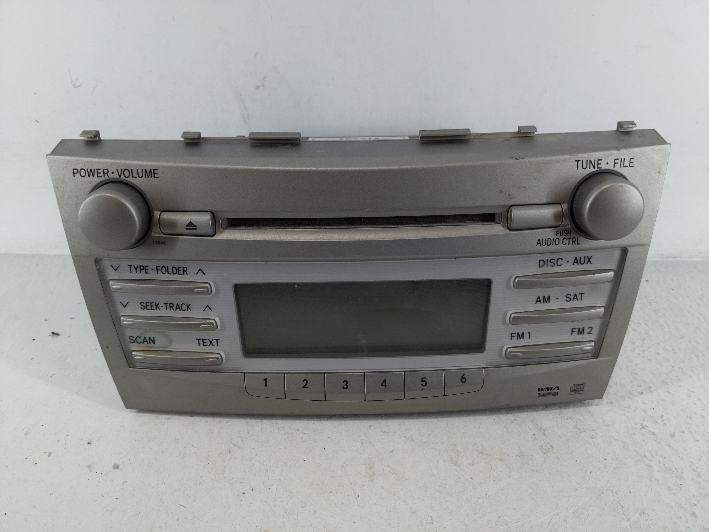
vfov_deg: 54.9
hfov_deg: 69.4
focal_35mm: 25
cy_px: 266
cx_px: 354
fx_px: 512
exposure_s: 1/110
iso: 55
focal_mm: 4.38
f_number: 1.73
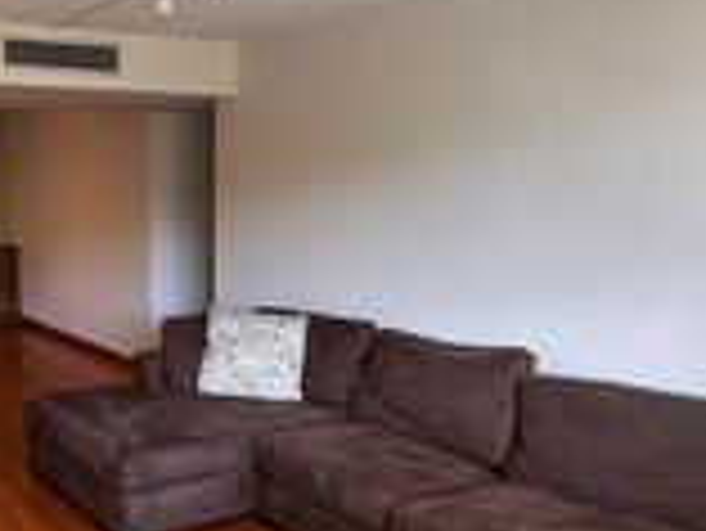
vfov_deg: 37.7
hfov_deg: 45.8
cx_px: 119
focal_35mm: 38
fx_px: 776
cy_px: 292
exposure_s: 1/120
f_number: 2.2
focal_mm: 2.22
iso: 200
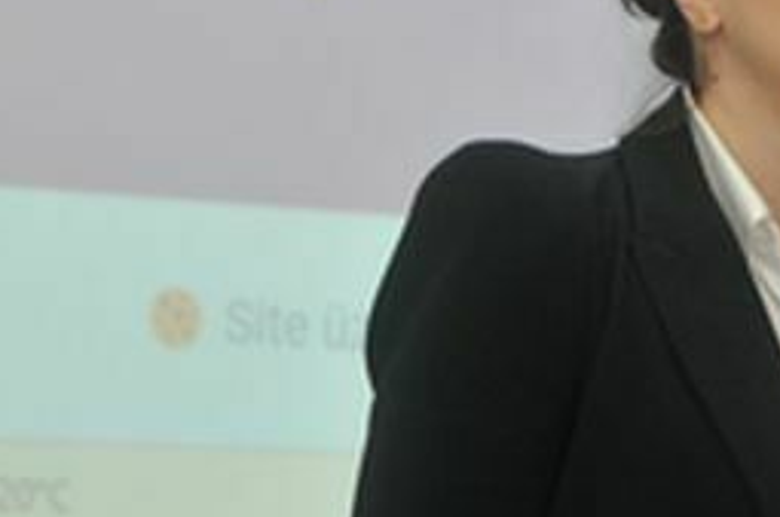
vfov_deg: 5.8
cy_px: 41
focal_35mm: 235
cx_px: 866
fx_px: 5082
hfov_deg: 8.7
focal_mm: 50
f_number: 3.8
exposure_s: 1/60
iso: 640
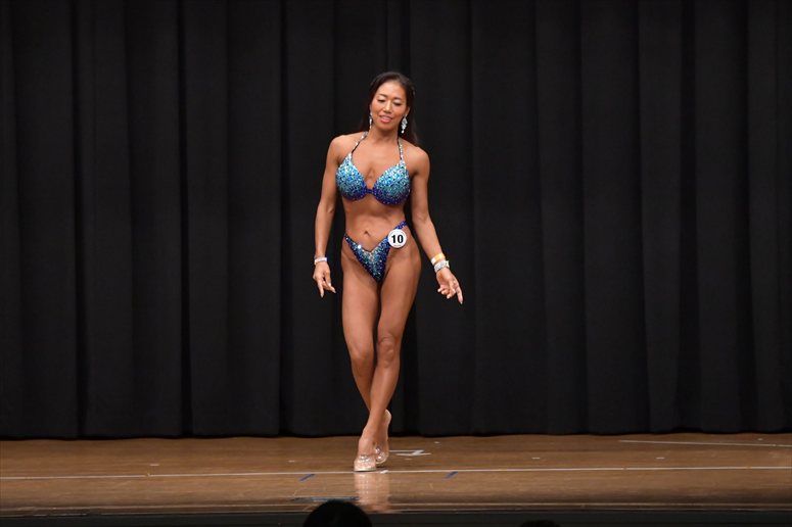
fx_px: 4772
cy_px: 264
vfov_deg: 6.3
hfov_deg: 9.5
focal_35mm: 217
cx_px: 396
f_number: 5.6
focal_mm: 145
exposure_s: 1/400
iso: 6400
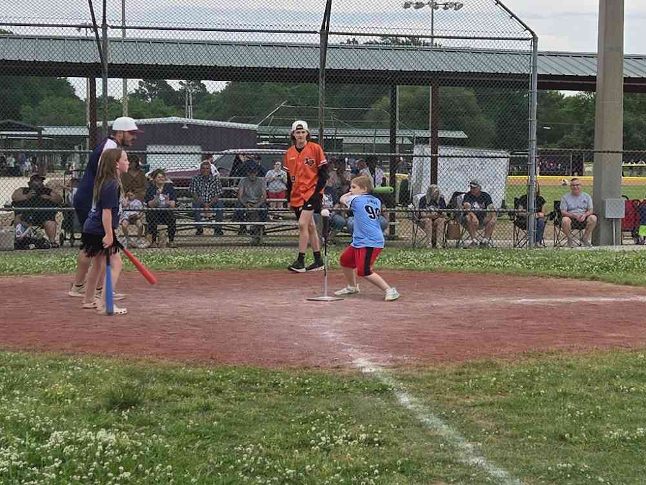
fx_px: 429
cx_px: 323
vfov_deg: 58.9
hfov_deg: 73.9
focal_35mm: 23
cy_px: 242
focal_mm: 5.4
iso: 25
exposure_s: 1/332
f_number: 1.8
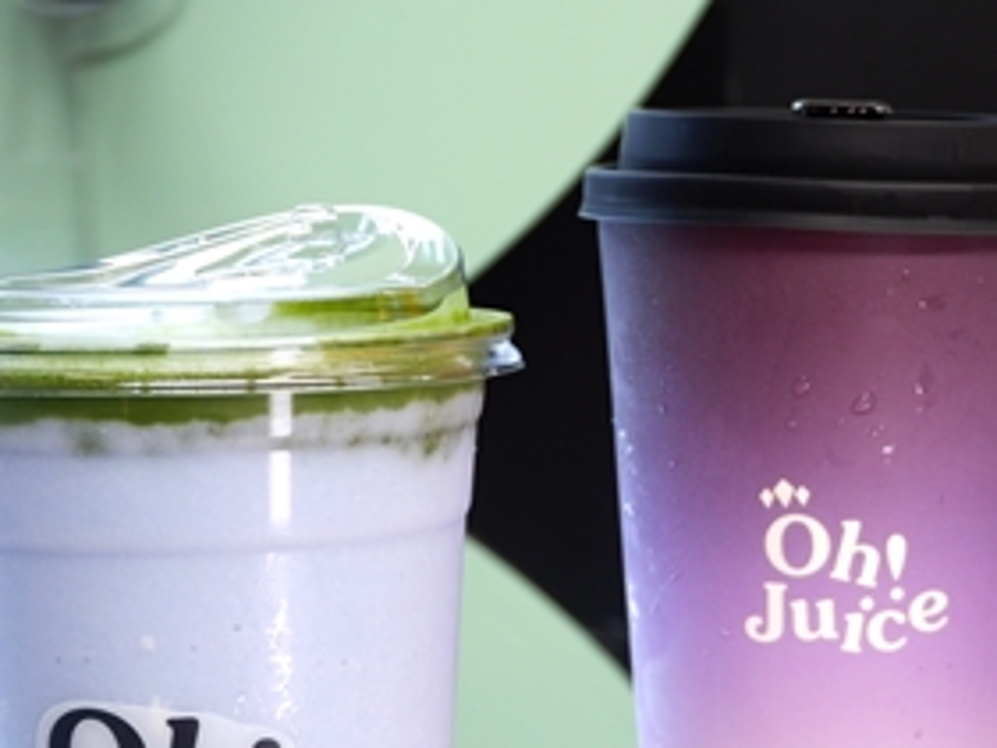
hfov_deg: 18.7
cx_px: 800
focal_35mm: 104
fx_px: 2997
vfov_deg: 14.1
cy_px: 647
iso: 250
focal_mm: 28.2
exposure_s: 1/60
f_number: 4.5
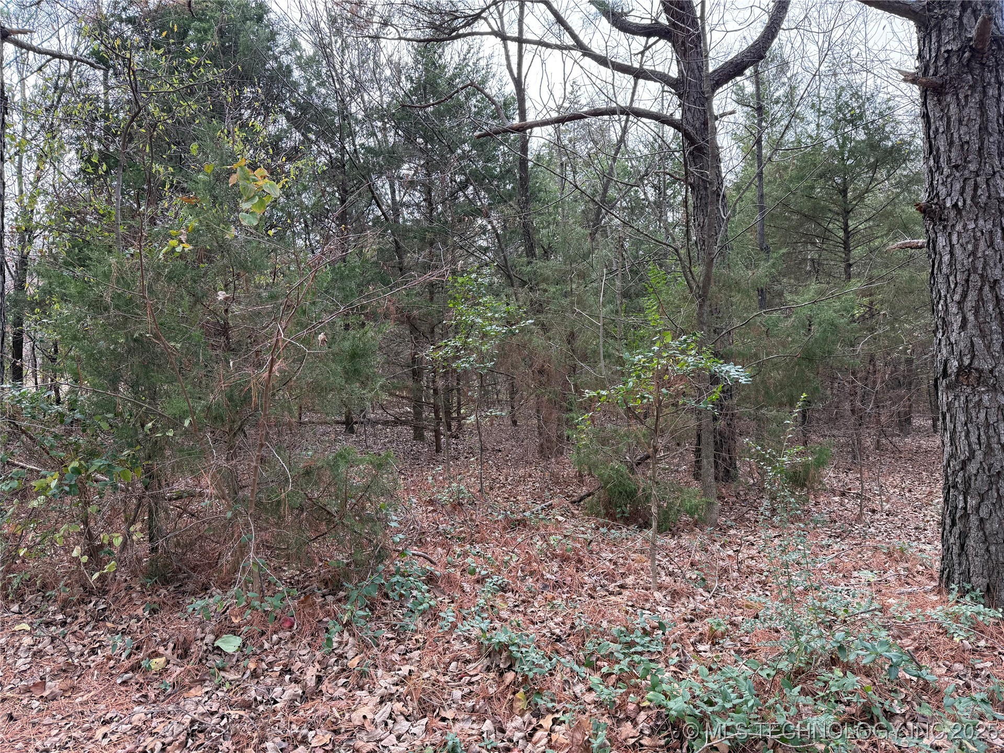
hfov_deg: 71.6
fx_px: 696
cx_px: 502
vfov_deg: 56.8
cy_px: 376
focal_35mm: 24
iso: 100
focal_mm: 6.76
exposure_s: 1/250
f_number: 1.78
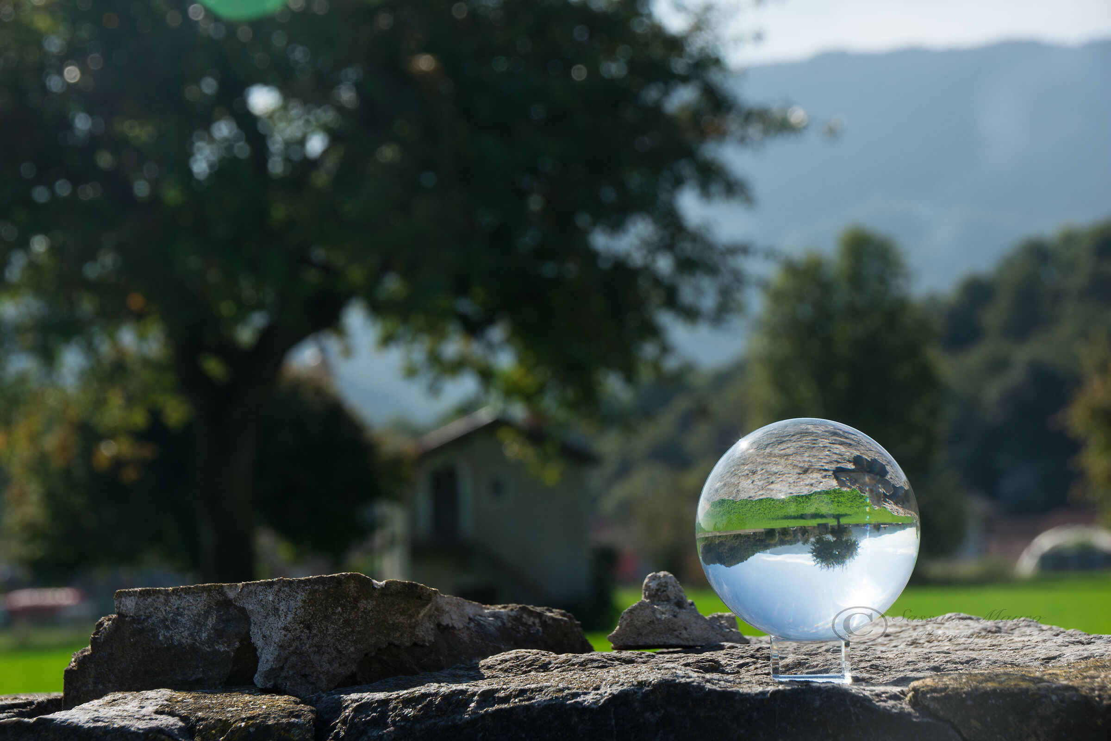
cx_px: 556
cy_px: 370
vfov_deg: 13.0
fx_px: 3240
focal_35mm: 105
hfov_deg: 19.5
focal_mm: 70
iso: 160
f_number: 10
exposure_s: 1/320
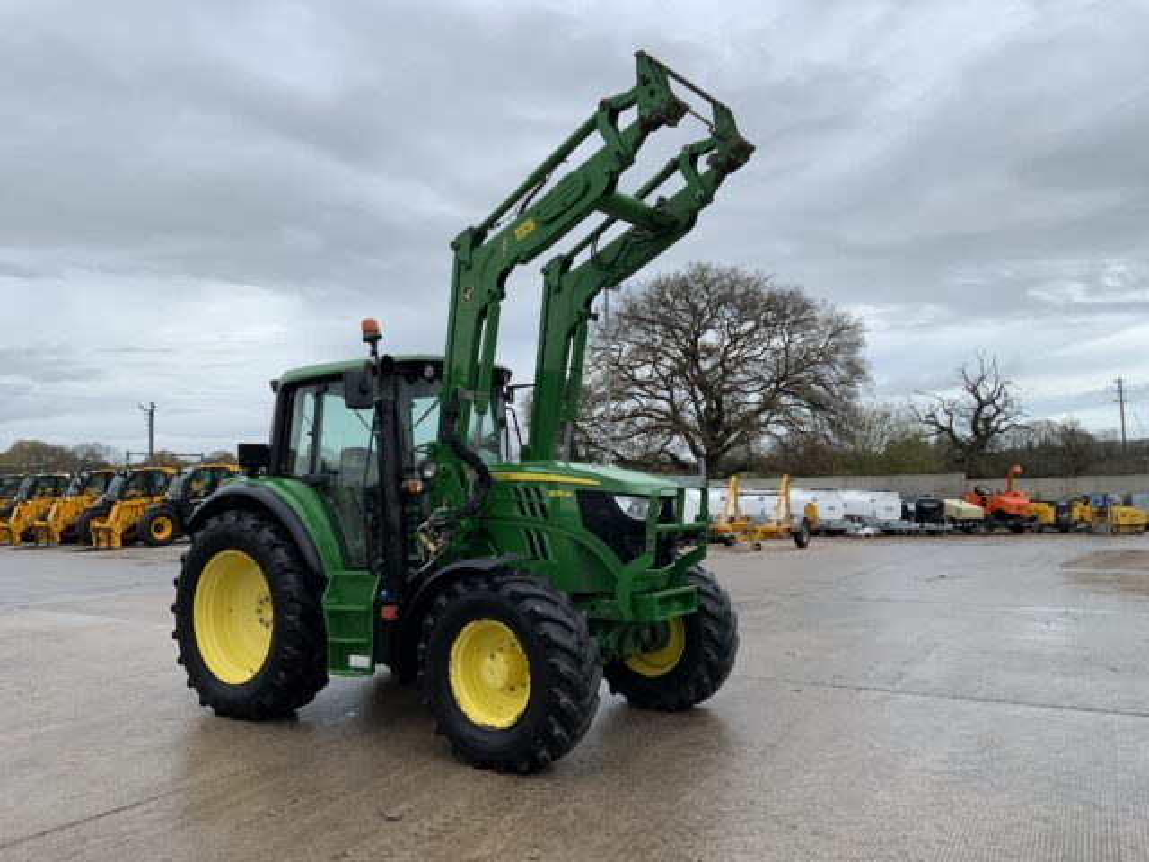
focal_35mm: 29
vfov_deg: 48.2
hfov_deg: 61.7
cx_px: 574
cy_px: 431
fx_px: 963
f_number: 1.8
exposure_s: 1/331
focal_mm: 3
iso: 16
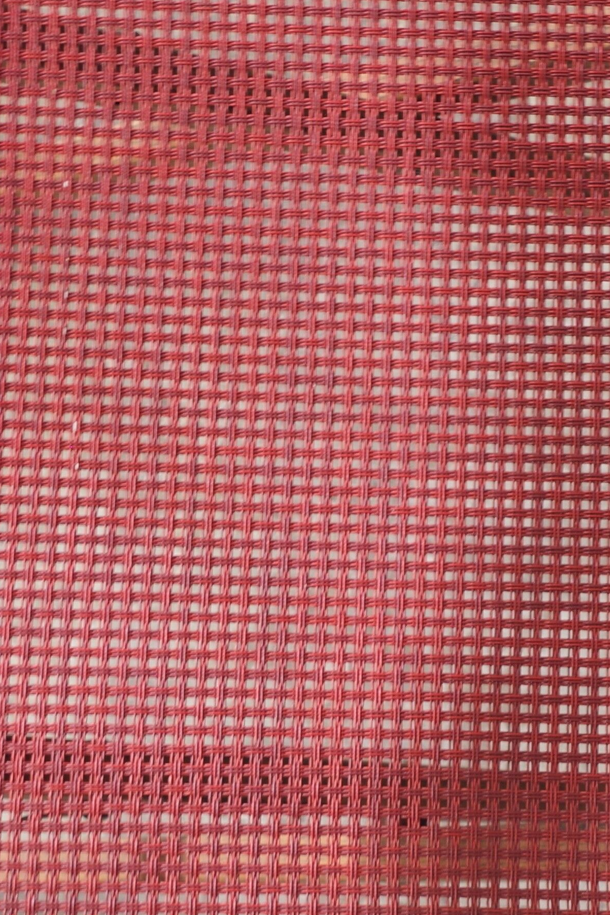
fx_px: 2618
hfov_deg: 13.3
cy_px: 370
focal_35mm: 103
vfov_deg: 19.8
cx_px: 428
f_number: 4
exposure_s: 1/5
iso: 100
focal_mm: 21.25
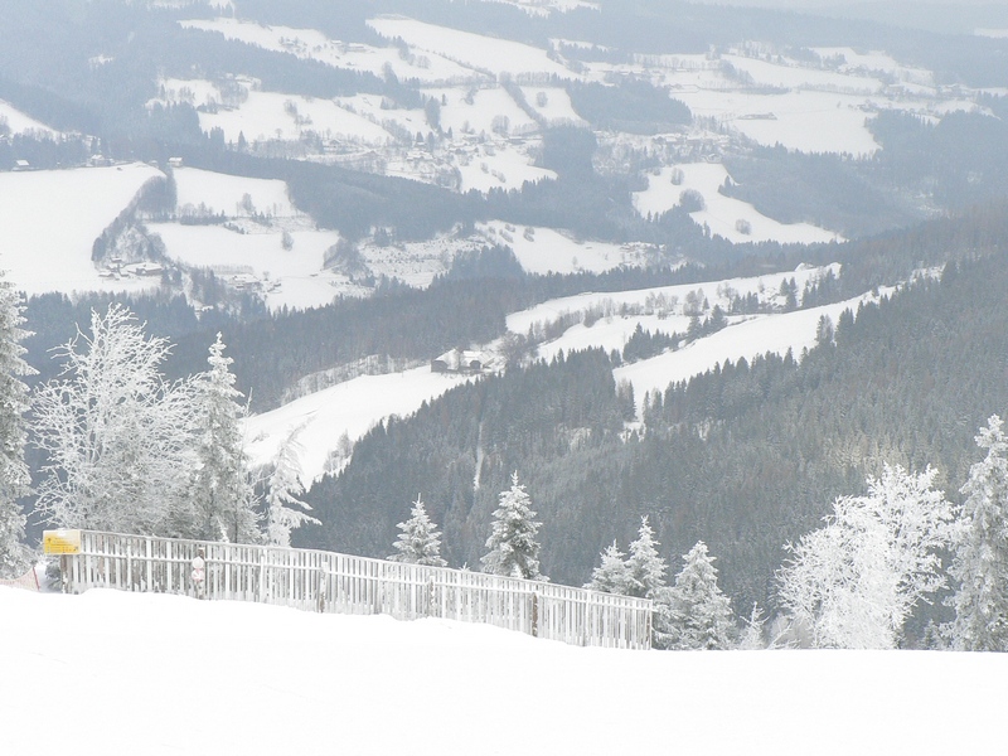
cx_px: 504
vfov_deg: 16.2
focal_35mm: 91
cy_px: 378
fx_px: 2650
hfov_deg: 21.5
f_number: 5.6
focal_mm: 15.2
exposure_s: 1/200
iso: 100
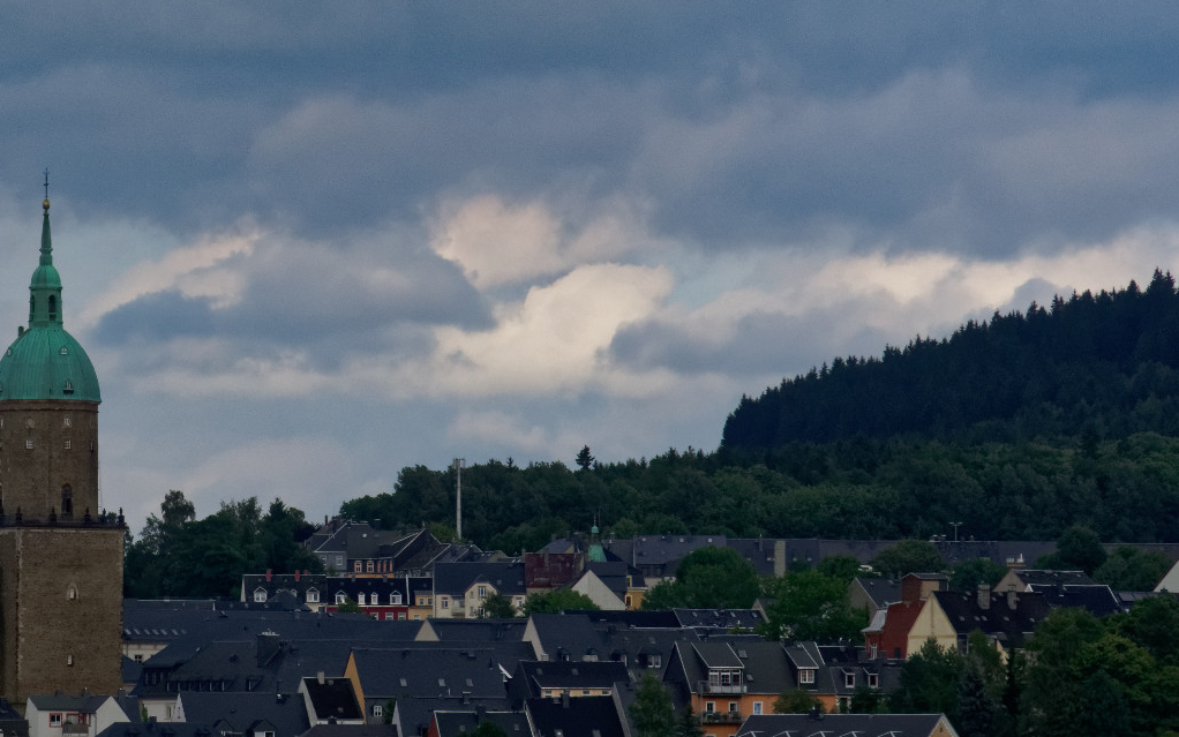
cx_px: 35
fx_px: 7680
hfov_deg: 8.7
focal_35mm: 239
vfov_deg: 5.5
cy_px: 395
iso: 800
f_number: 13
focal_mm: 78
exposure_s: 1/500
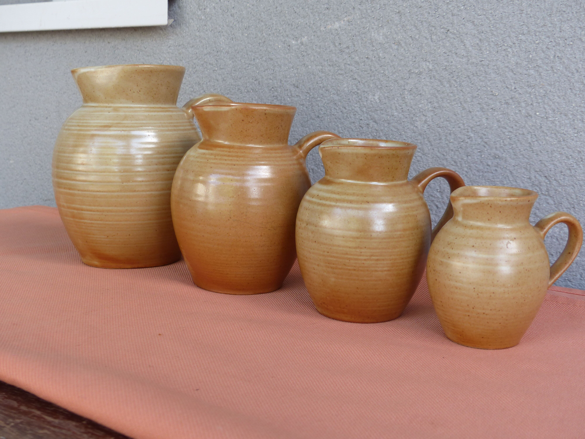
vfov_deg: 32.9
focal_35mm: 44
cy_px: 220
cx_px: 292
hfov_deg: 42.9
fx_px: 744
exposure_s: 1/125
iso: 100
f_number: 2.8
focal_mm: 7.8
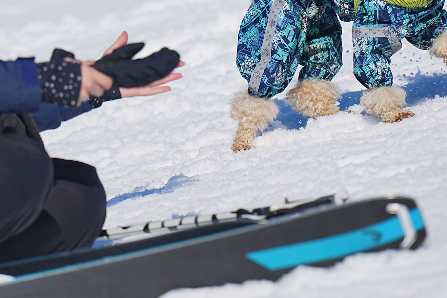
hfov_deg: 4.4
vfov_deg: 3.0
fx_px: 5762
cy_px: 25
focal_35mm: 464
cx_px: 244
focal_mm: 165
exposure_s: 1/5000
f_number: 2.8
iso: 100
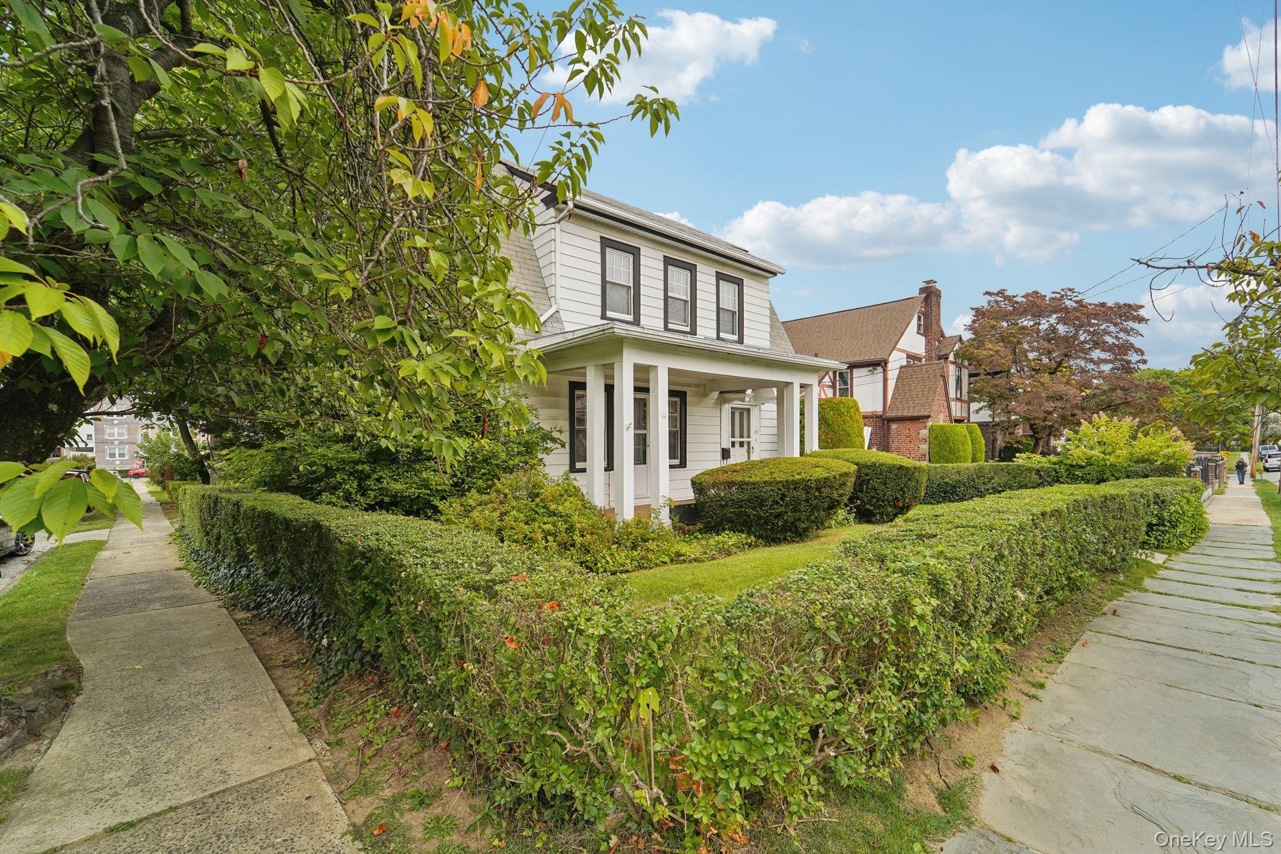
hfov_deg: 104.3
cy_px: 427
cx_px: 640
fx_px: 498
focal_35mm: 14
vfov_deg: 81.2
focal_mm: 14
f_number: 8
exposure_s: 1/400
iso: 400
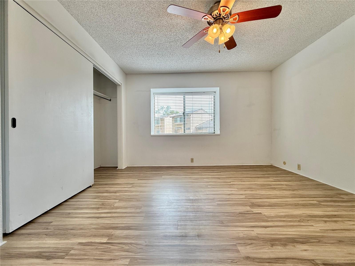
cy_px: 133
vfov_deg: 85.7
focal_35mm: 14
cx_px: 178
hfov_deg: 102.1
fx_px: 144
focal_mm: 2.22
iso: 125
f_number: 2.2
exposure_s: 1/120
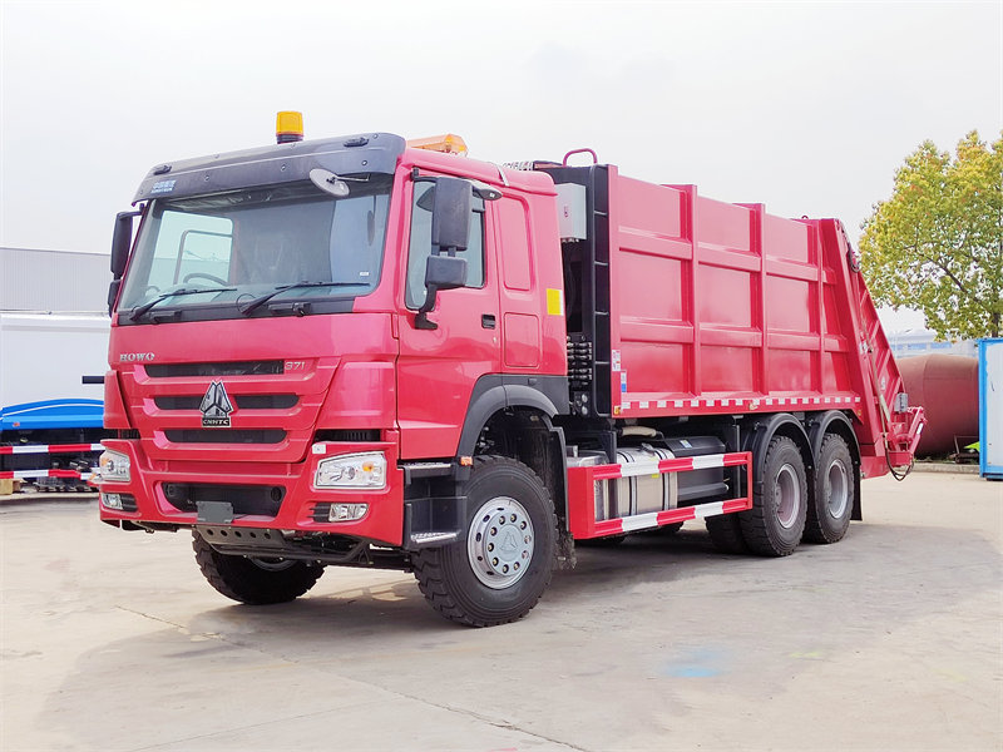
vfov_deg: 31.5
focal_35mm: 46
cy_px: 376
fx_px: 1333
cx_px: 502
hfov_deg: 41.2
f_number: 1.9
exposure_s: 1/1974
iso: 234
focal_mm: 5.52
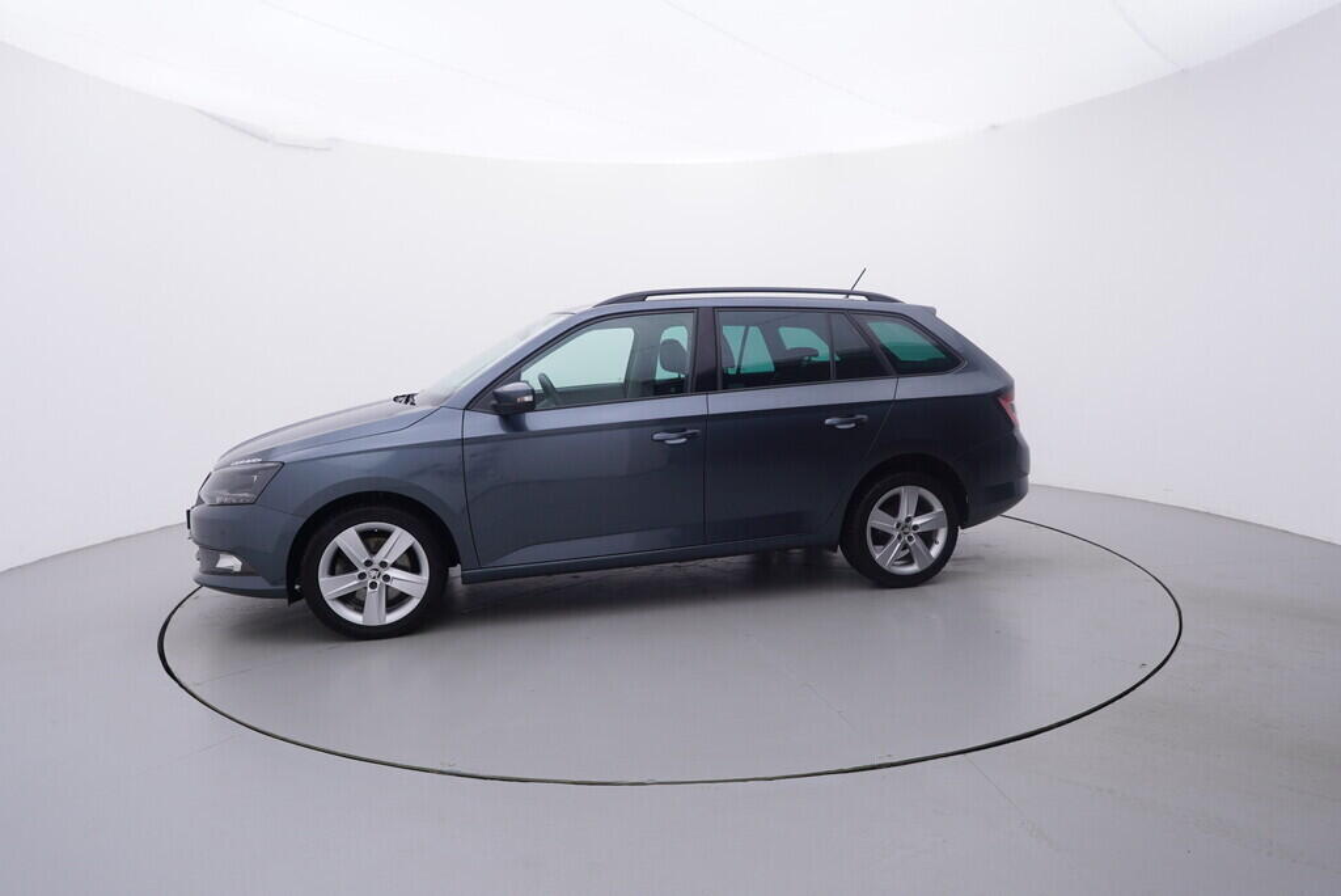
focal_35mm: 22
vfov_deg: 56.2
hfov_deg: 77.3
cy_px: 448
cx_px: 670
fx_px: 839
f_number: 5
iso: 200
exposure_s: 1/80
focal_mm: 15
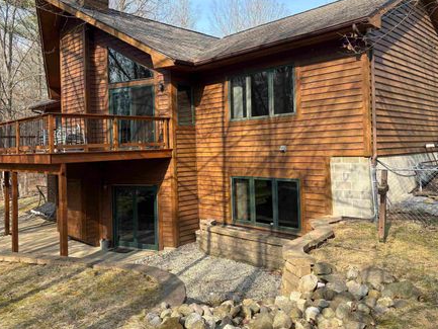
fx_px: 380
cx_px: 191
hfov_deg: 59.8
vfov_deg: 46.7
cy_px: 141
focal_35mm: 30
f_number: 1.6
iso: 50
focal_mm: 5.96
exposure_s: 1/973
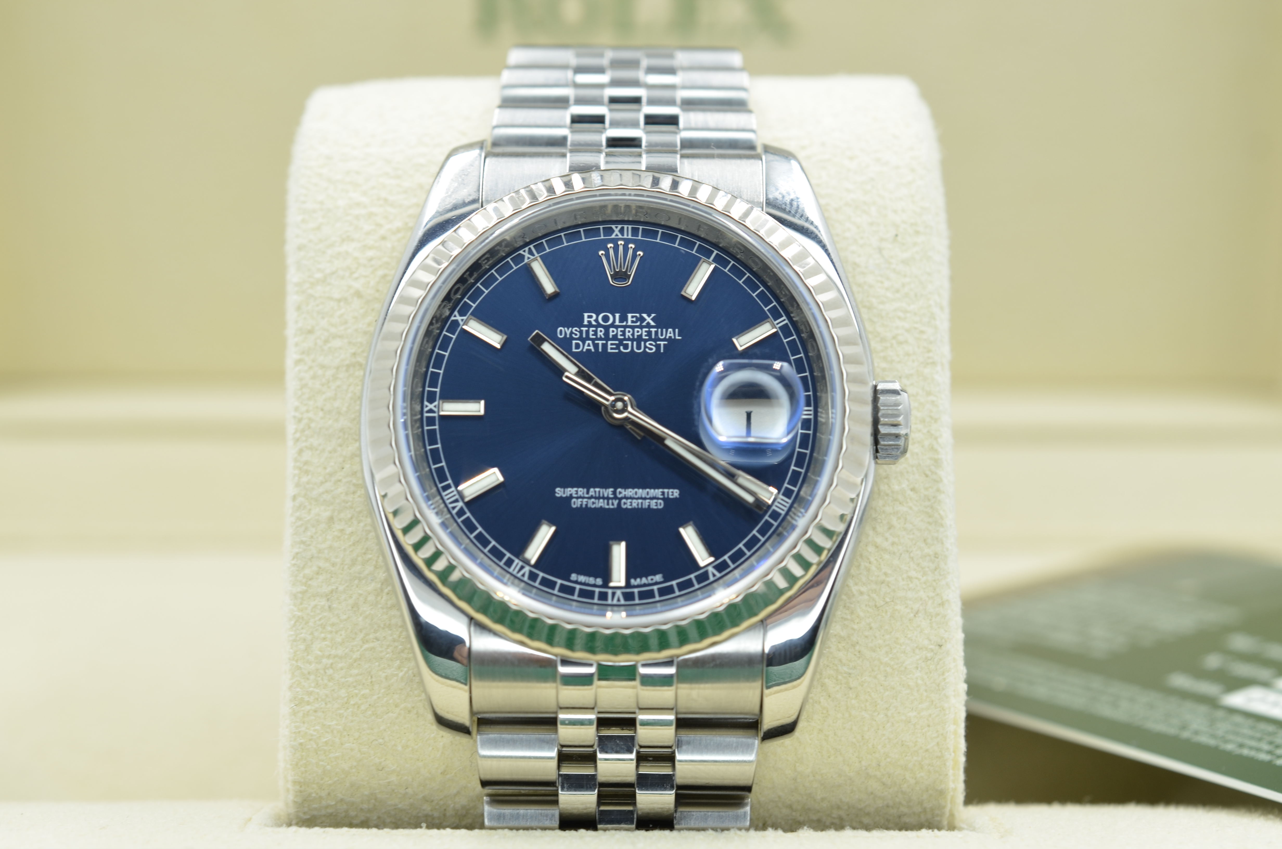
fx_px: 2132
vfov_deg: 22.5
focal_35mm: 60
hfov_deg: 33.5
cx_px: 641
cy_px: 424
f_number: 8
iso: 160
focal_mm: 40
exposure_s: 1/50
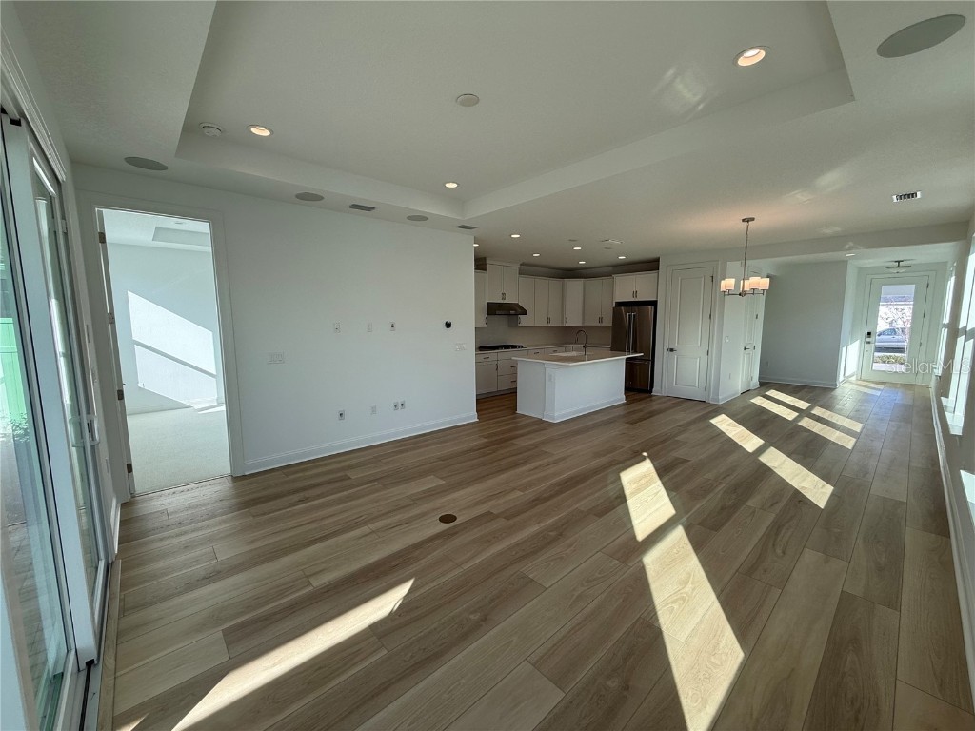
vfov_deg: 85.7
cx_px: 488
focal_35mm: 14
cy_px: 366
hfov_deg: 102.1
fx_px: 394
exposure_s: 1/208
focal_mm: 2.22
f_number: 2.2
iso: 50
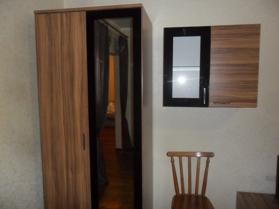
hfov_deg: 65.3
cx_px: 140
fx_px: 218
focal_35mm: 27
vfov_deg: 51.4
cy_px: 104
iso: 400
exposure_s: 1/45
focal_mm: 4.9
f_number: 3.5
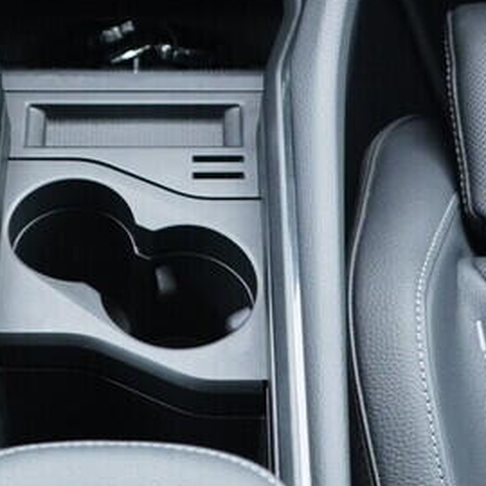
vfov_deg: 14.8
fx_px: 1843
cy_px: -3
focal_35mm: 116
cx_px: 110
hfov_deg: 14.9
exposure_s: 1/40
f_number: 2.8
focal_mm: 24
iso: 800
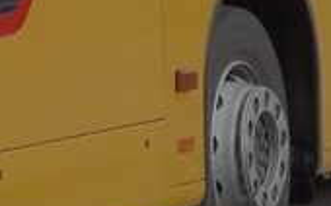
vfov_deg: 2.8
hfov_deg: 4.5
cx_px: -127
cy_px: -420
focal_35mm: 465
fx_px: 4192
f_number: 3.7
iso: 160
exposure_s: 1/400
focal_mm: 12.7
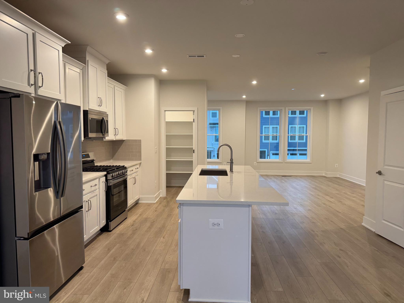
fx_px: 280
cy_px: 152
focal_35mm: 24
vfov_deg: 56.8
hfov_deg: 71.6
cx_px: 202
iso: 160
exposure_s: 1/120
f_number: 1.78
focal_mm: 6.76
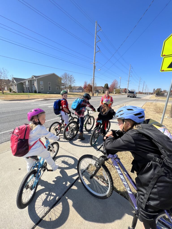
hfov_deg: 89.9
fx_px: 86
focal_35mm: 13
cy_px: 114
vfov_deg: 106.2
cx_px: 86
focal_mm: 1.57
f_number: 1.8
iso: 32
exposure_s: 1/1206
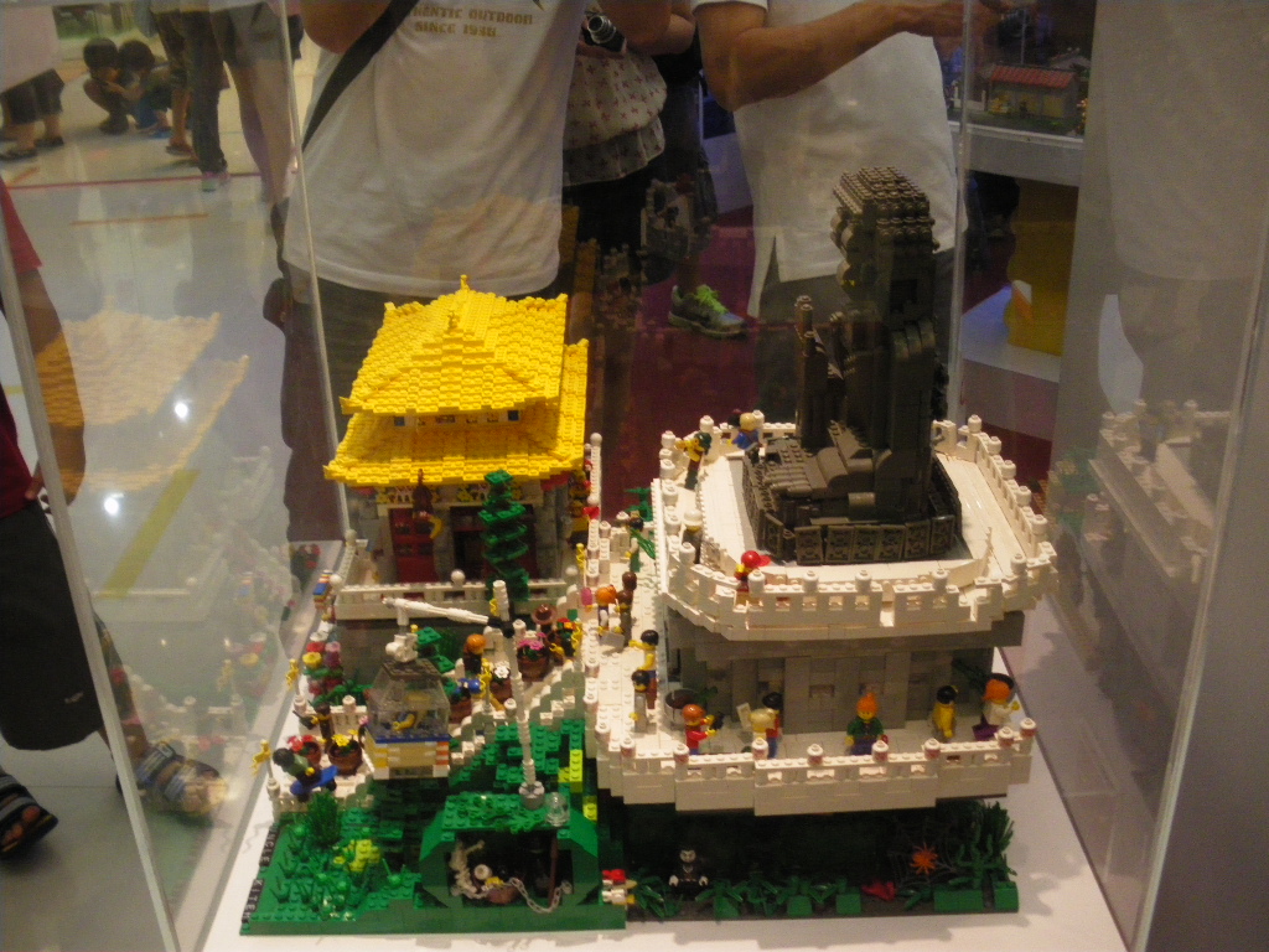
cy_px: 476
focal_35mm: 36
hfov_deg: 51.4
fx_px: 1320
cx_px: 634
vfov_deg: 39.7
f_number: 3.5
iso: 400
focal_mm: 6.3
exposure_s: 1/80
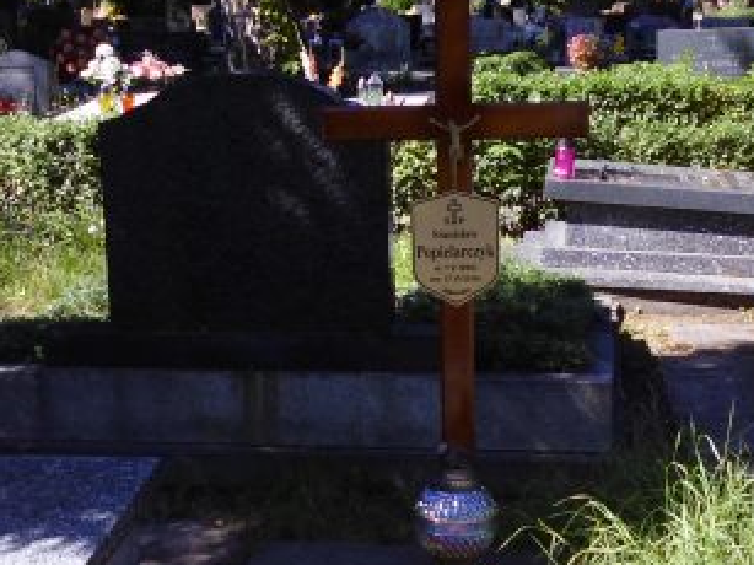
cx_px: 349
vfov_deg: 19.9
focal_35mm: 73
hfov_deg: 26.7
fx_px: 1589
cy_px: 469
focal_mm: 5
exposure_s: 1/500
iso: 100
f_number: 3.2
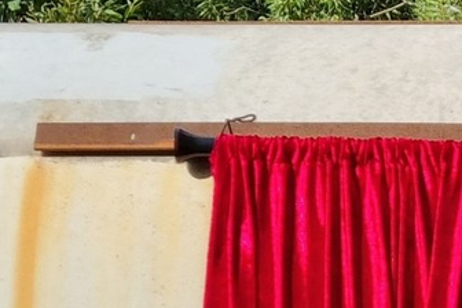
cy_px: 757
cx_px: 1254
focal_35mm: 285
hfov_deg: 6.7
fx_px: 3657
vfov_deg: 4.7
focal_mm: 5.9
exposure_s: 1/776
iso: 25
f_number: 2
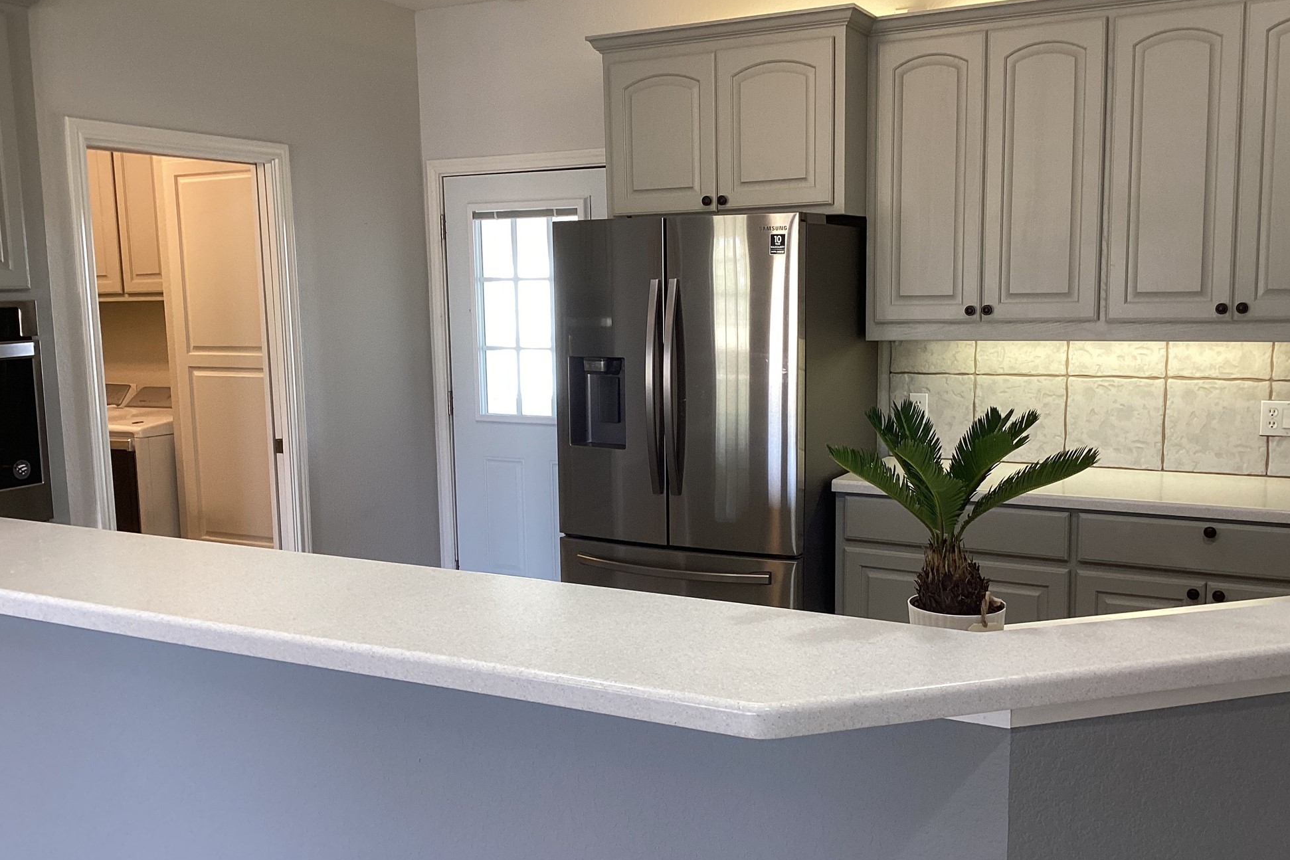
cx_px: 669
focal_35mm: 34
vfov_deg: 38.9
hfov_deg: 55.8
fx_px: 1218
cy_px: 459
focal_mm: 3.3
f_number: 2.4
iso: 80
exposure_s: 1/50
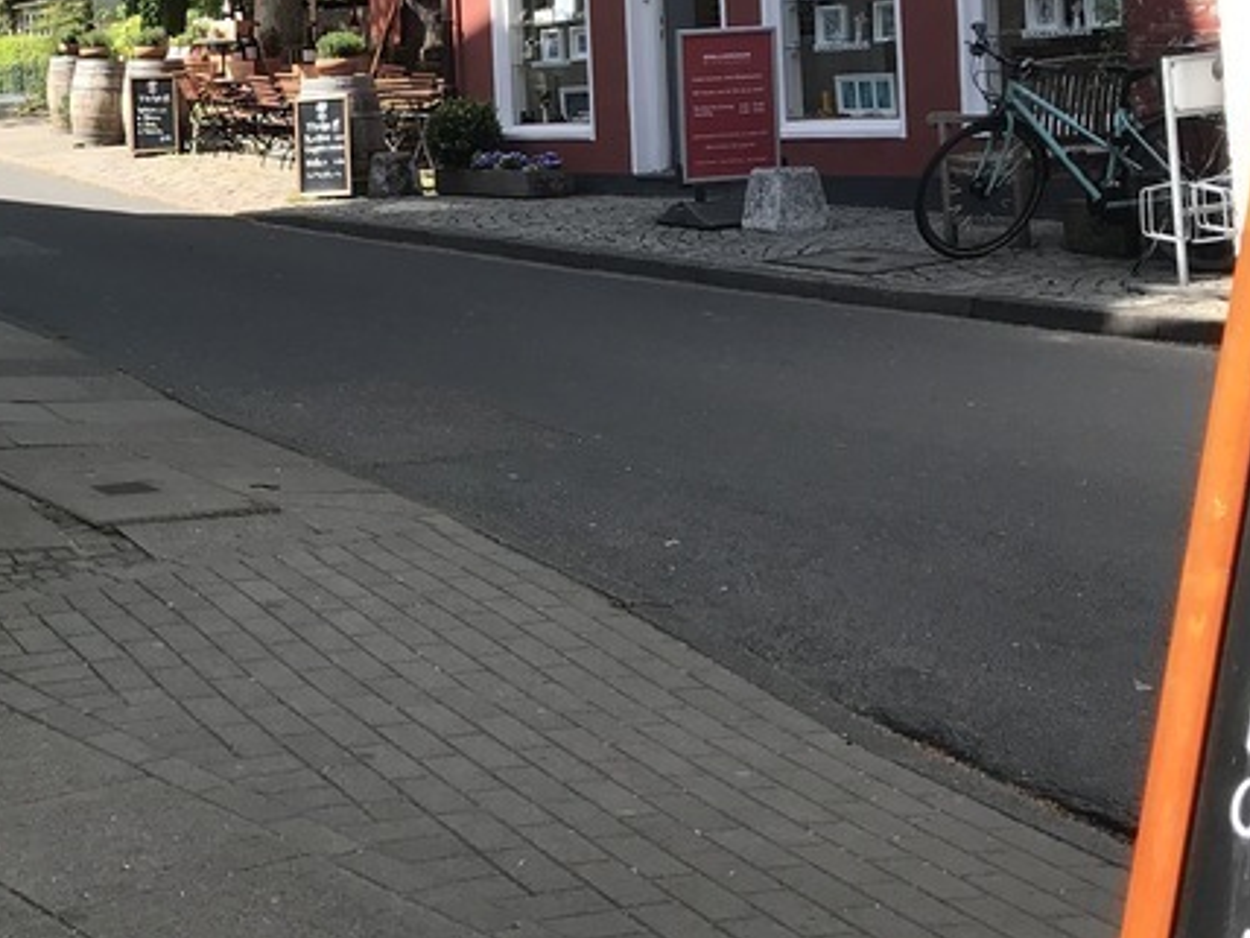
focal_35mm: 67
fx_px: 2419
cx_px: 99
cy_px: 12
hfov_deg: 27.8
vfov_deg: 21.2
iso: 20
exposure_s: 1/660
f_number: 1.8
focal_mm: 3.99
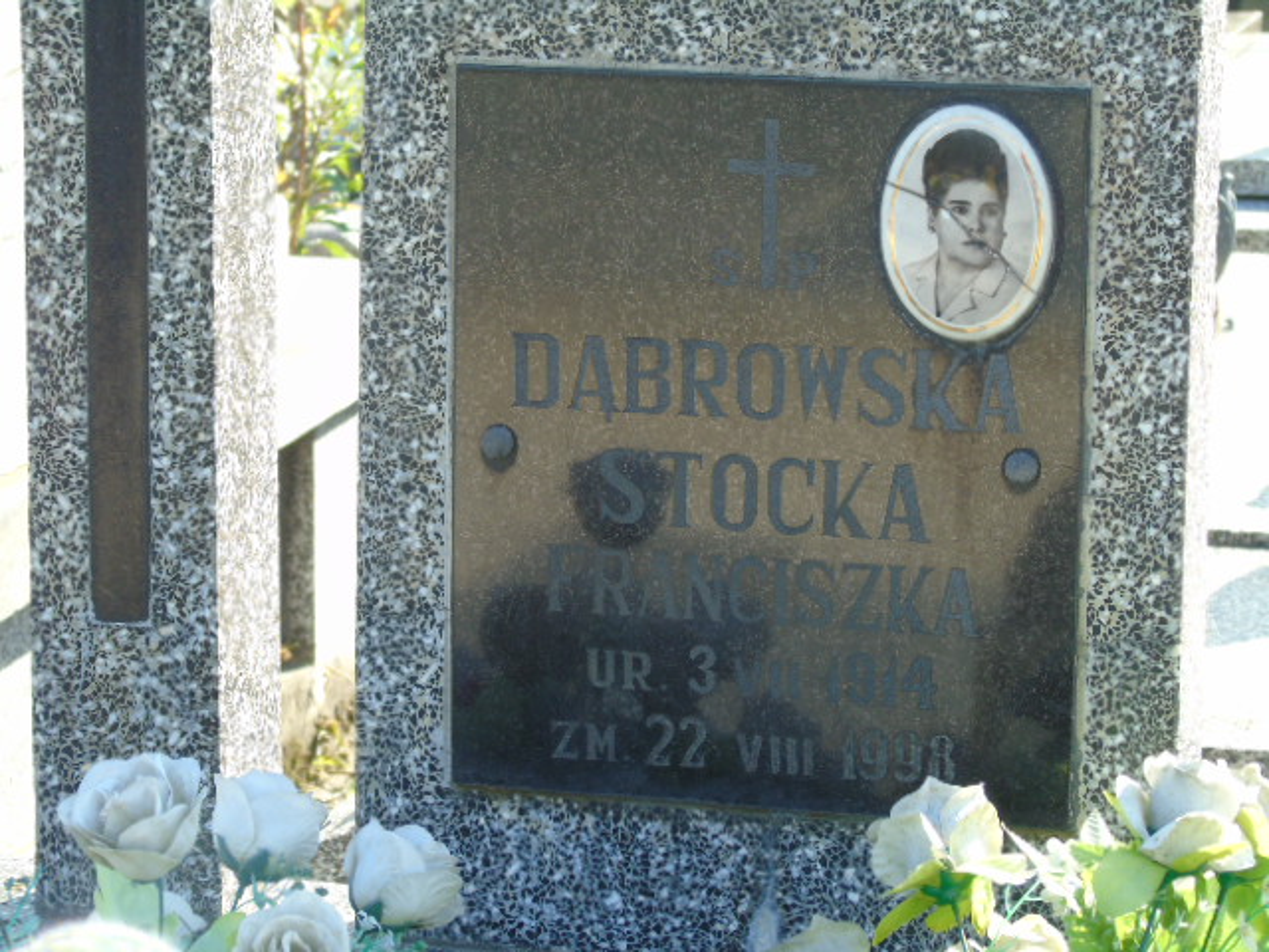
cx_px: 634
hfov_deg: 12.2
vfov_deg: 9.2
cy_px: 476
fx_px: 5939
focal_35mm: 162
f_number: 4.9
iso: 100
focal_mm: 29
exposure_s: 1/125
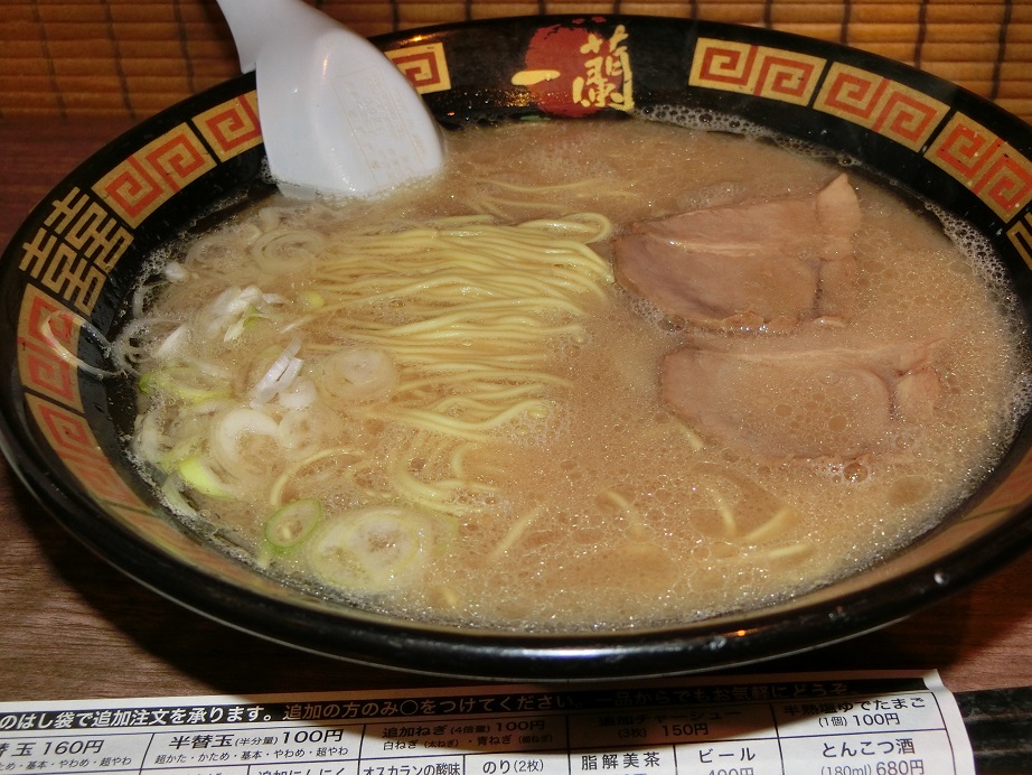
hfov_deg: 42.1
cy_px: 388
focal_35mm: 45
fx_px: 1342
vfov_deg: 32.2
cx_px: 516
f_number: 4.4
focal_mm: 8
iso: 100
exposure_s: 1/15
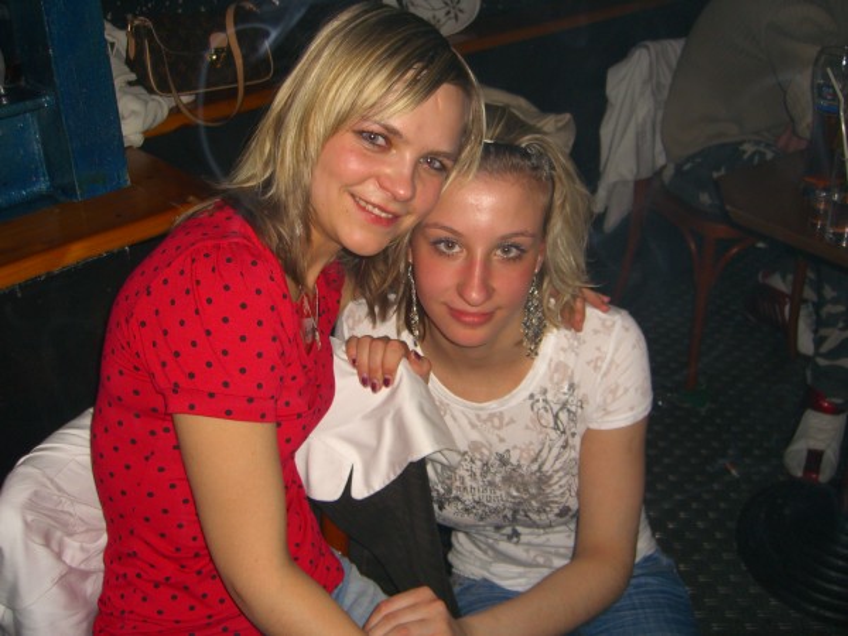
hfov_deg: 49.0
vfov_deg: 37.7
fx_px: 931
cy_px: 318
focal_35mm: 38
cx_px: 424
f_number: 2.8
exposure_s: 1/60
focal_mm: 7.9
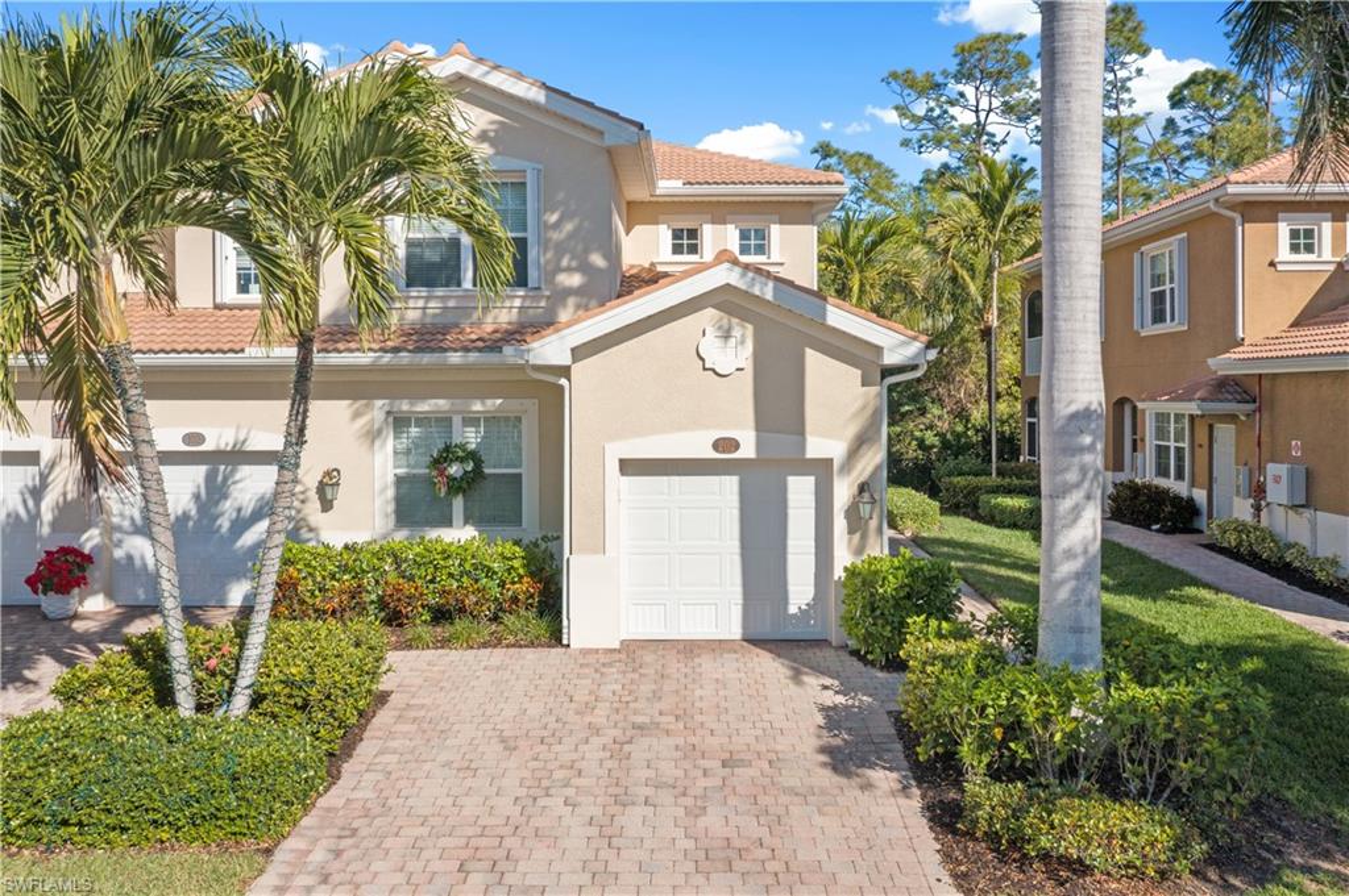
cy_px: 448
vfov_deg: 46.3
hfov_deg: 65.5
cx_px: 674
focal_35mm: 28
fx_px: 1048
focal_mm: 10.26
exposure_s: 1/640
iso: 100
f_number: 6.3
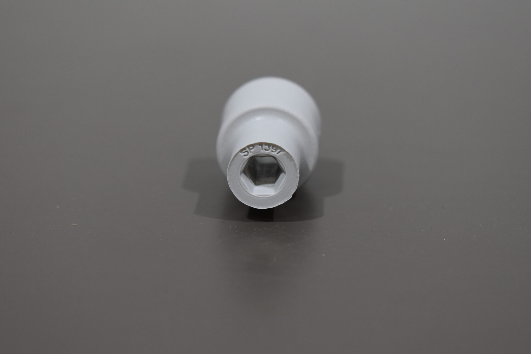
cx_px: 266
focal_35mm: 82
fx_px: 1217
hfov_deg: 24.6
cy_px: 177
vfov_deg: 16.6
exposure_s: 1/60
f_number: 5.6
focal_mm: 55
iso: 450
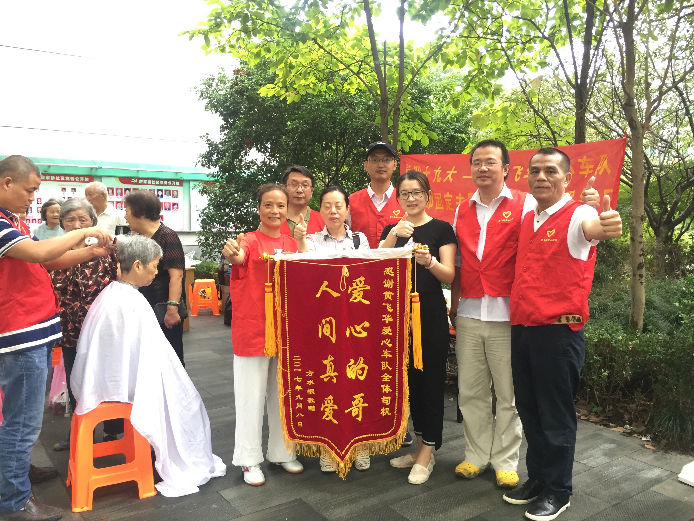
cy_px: 260
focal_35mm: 29
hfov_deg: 61.7
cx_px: 347
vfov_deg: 48.2
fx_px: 581
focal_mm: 4.15
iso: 50
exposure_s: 1/33
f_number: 2.2
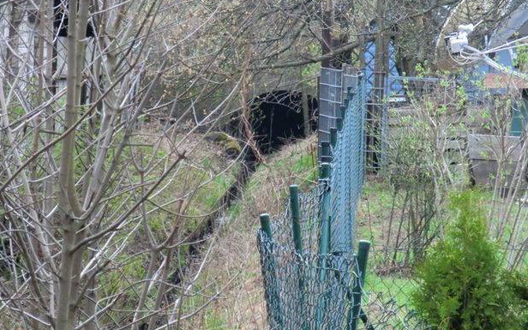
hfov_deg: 8.2
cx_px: 265
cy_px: 150
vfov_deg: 5.1
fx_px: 3684
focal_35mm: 256
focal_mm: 43
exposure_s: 1/250
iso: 250
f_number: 5.7
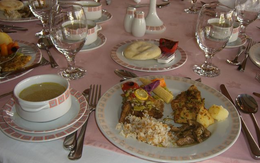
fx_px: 291
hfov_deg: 48.2
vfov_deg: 31.2
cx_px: 129
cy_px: 93
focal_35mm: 41
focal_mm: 7.9
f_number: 2.8
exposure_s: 1/30
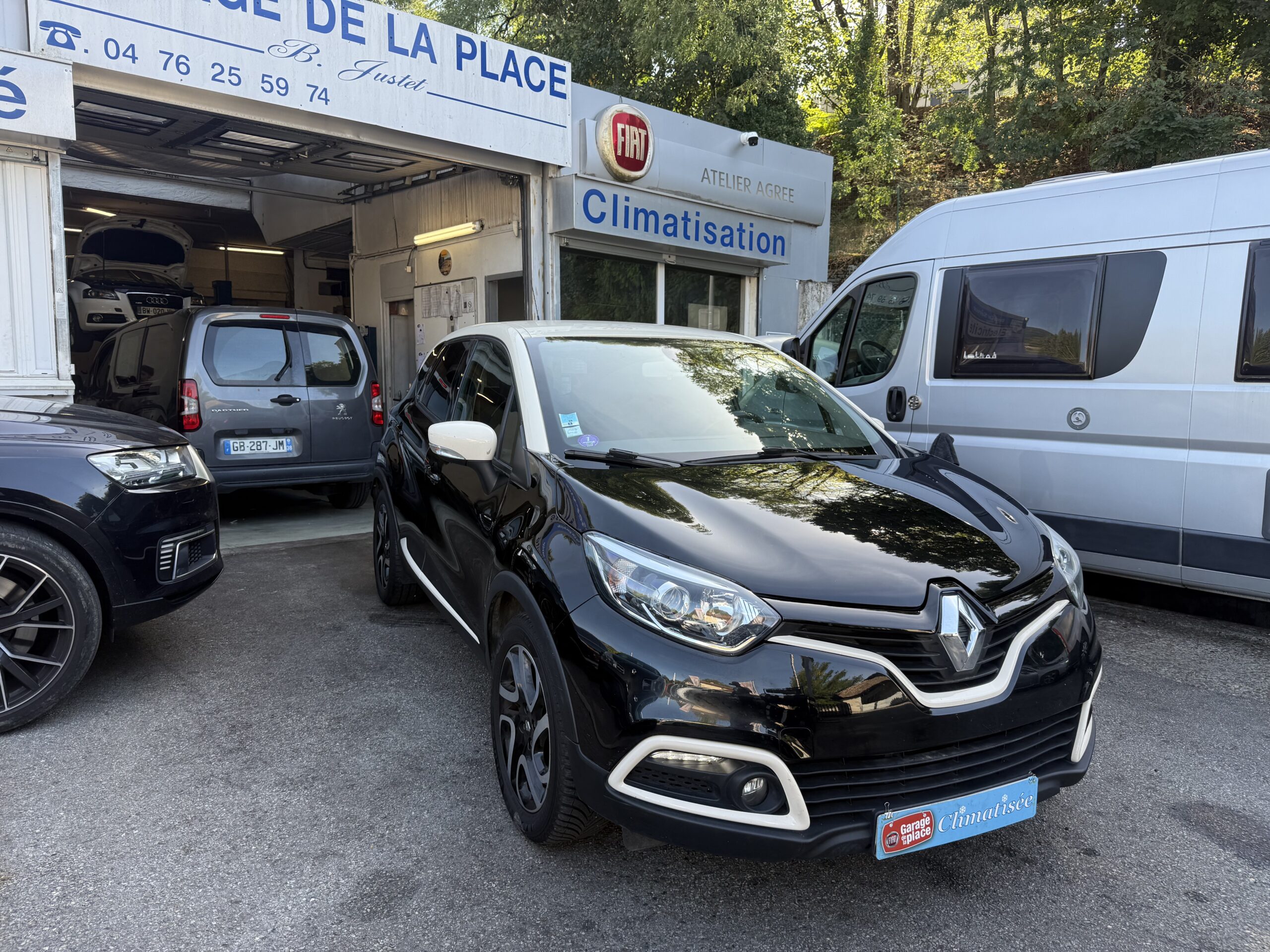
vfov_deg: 56.8
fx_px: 881
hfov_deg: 71.6
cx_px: 635
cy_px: 476
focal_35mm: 24
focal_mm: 6.76
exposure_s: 1/356
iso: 80
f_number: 1.78
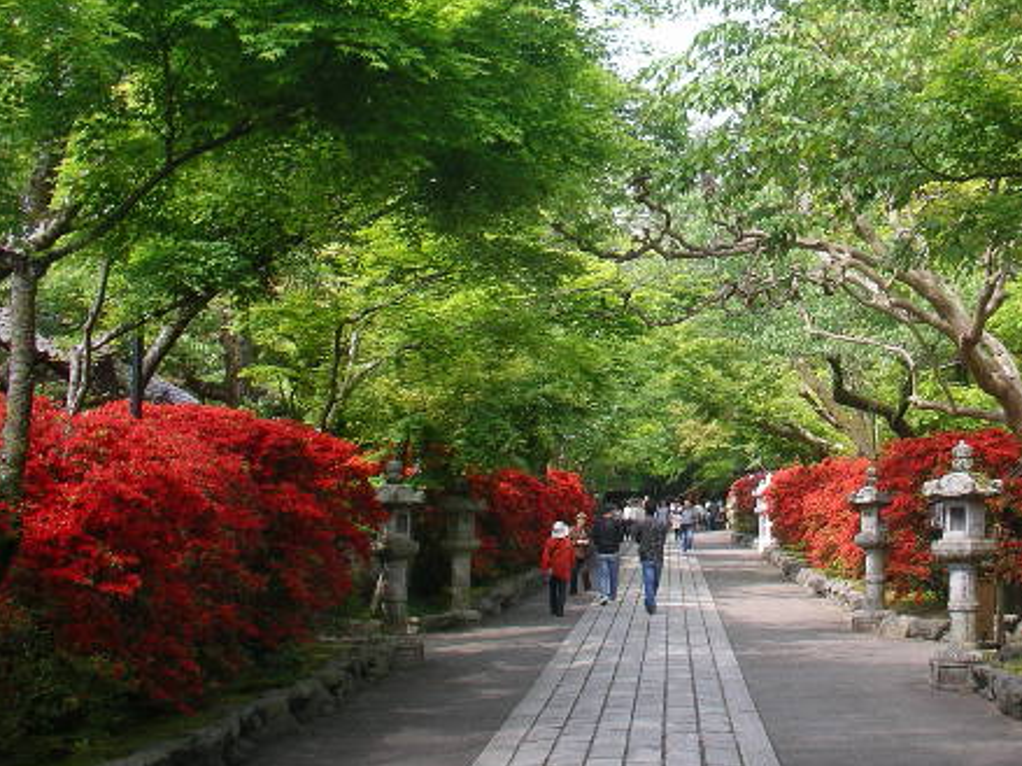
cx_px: 650
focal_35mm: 54
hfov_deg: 35.3
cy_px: 419
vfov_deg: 27.0
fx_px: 1594
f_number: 2.8
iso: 50
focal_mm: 5.7
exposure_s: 1/100
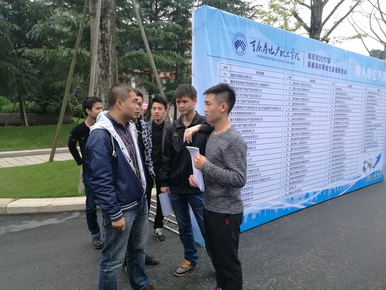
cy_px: 145
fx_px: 301
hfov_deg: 65.3
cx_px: 193
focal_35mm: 27
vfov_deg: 51.4
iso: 64
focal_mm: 4.04
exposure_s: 1/50
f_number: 2
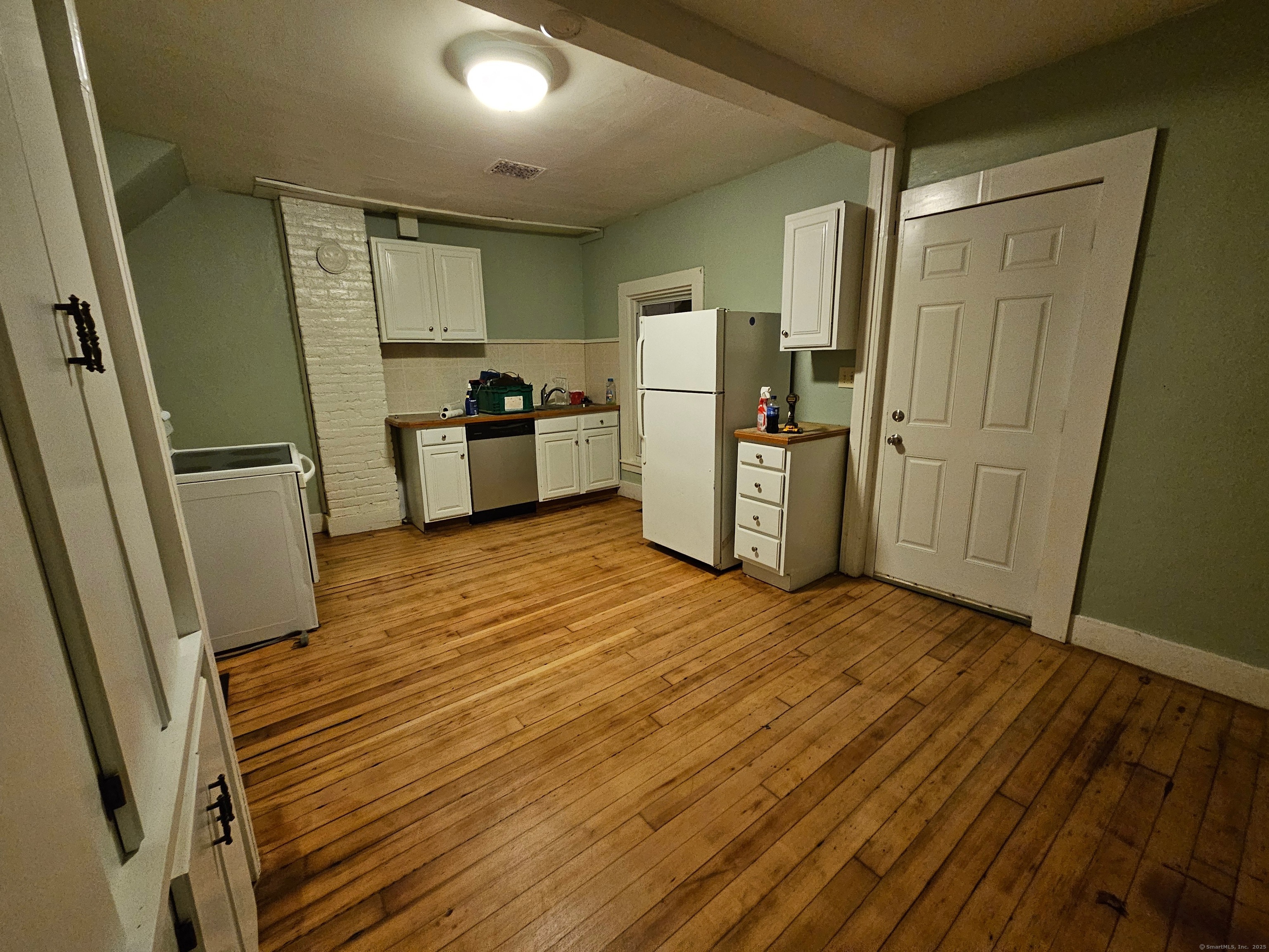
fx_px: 477
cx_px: 634
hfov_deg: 106.2
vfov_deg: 89.9
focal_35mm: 13
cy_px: 476
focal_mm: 2.2
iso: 800
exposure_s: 1/24
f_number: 2.2
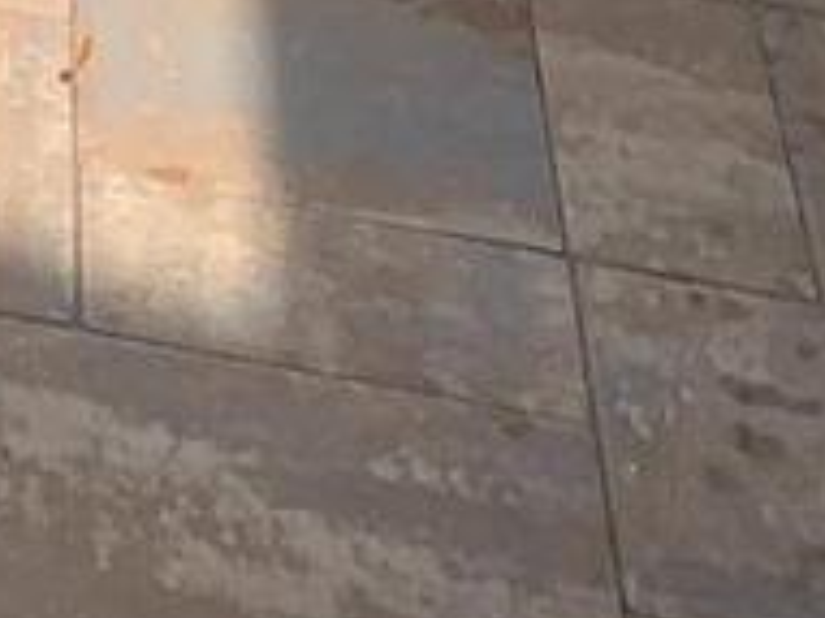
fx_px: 4668
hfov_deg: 8.9
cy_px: -1271
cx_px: -1304
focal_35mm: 196
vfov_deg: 6.8
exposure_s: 1/2681
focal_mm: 4.25
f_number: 1.8
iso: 25
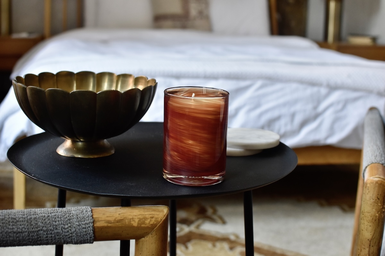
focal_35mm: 52
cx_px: 192
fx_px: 561
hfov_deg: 37.9
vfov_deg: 25.8
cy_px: 128
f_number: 5
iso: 1000
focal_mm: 35
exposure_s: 1/80
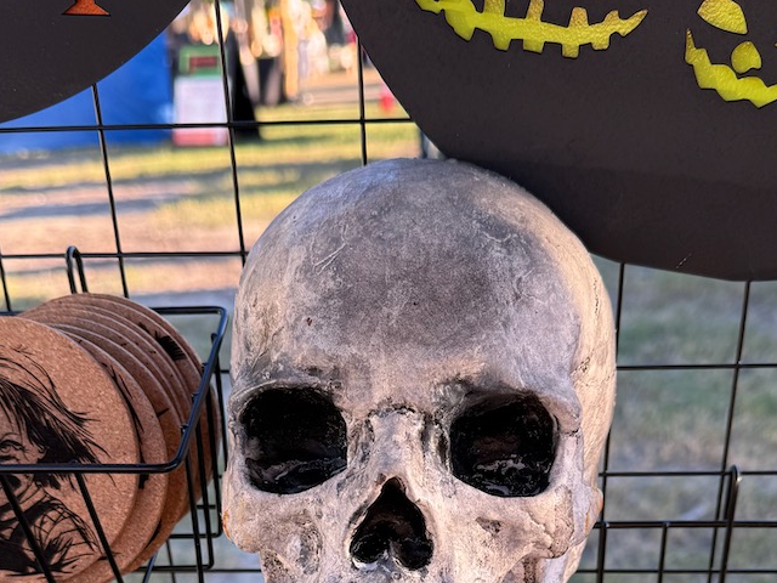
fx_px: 1077
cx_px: 433
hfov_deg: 39.6
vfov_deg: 27.9
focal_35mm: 48
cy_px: 627
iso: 64
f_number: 1.78
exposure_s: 1/270
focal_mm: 6.76
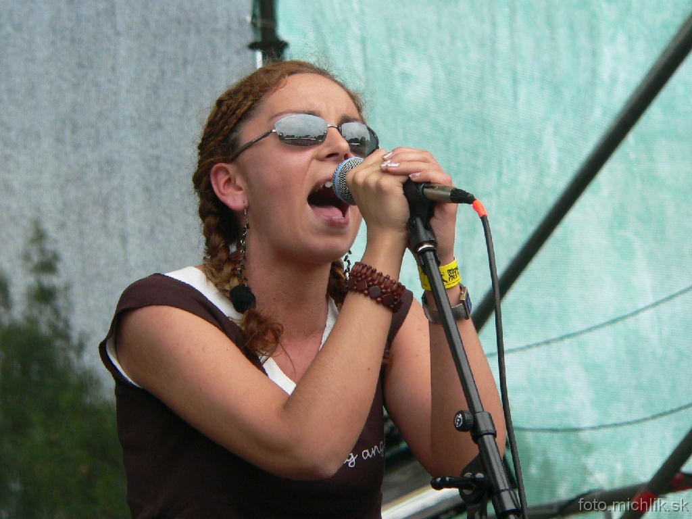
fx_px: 5857
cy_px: 260
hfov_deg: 6.8
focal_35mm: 293
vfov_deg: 5.1
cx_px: 346
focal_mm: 48.8
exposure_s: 1/500
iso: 200
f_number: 4.6
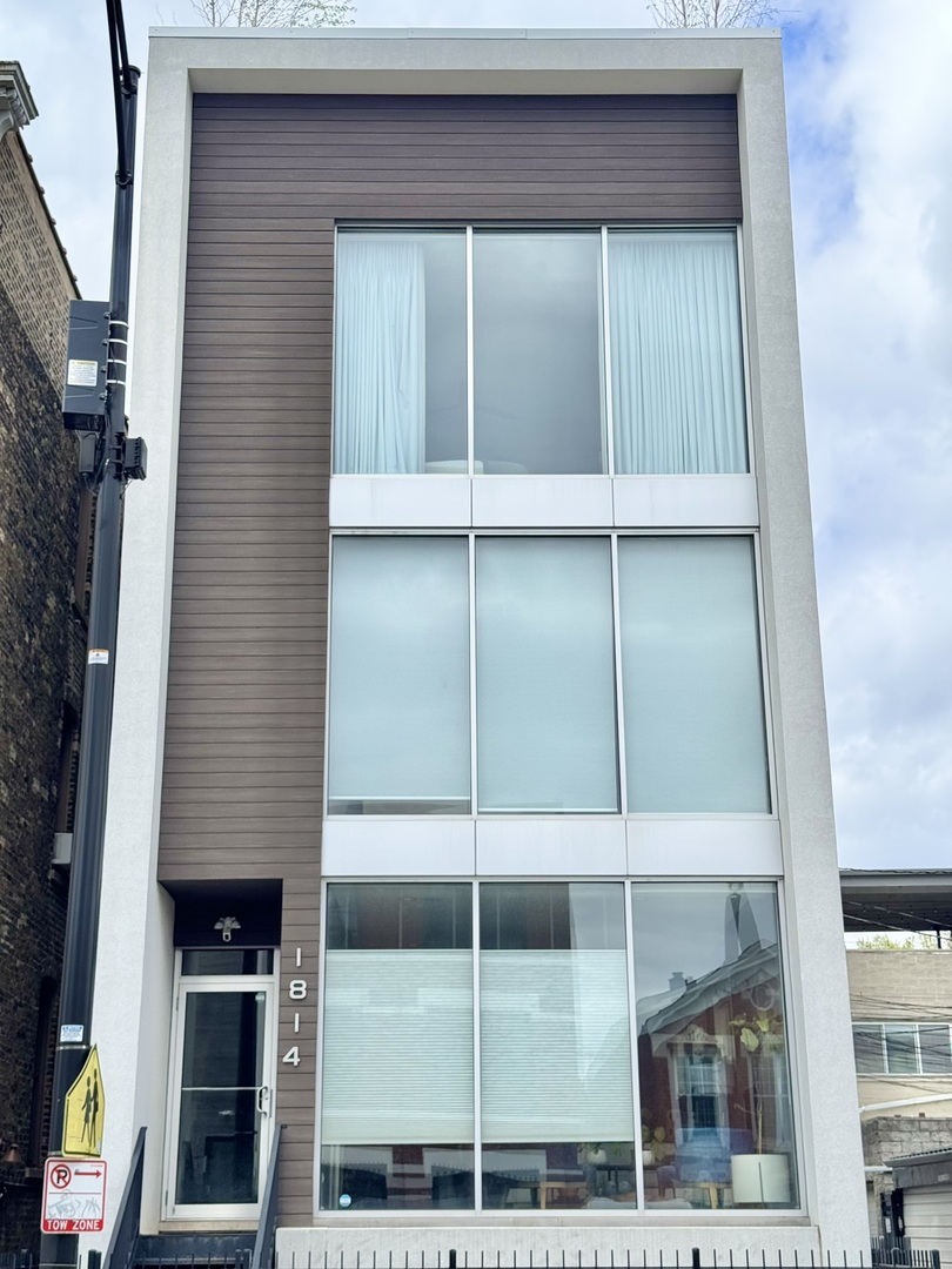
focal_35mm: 48
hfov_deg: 30.3
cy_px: 634
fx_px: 1760
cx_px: 476
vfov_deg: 39.7
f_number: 1.78
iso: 64
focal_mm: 6.76
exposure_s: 1/3257
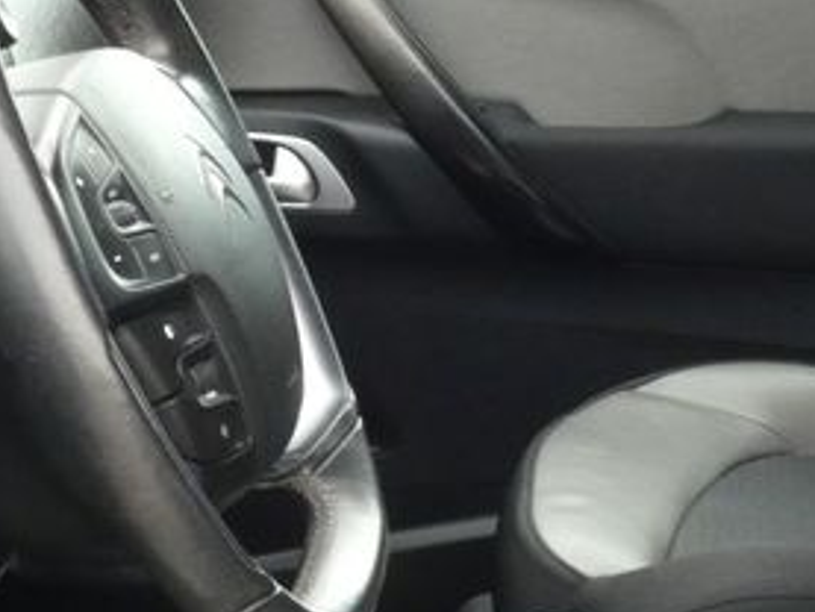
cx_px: 597
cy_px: 412
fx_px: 2874
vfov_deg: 12.1
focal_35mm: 122
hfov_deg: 16.1
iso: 400
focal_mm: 6
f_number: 5.6
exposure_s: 1/80
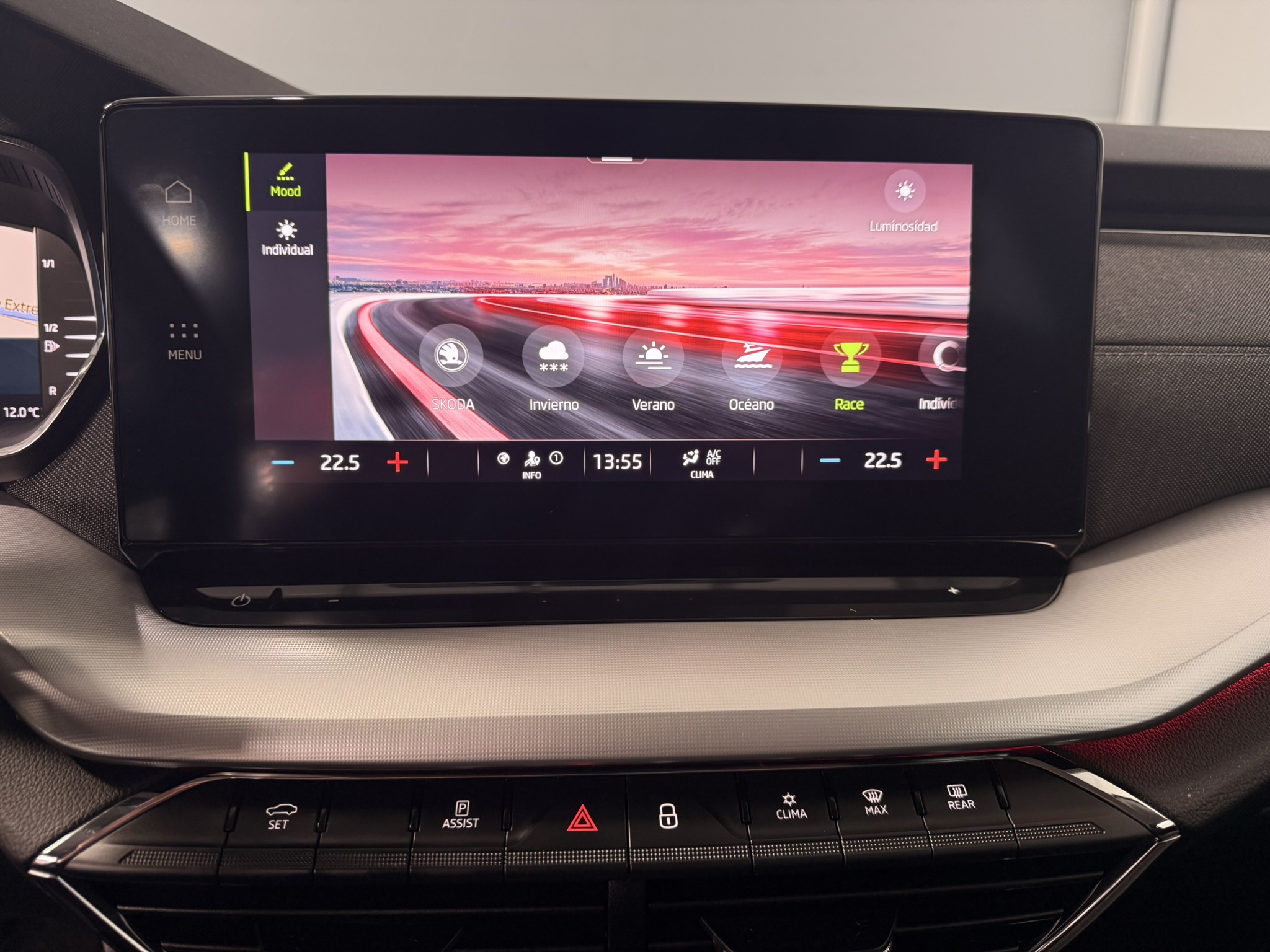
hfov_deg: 71.6
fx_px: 881
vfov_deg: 56.8
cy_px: 476
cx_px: 635
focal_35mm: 24
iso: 200
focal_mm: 6.76
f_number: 1.78
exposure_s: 1/71
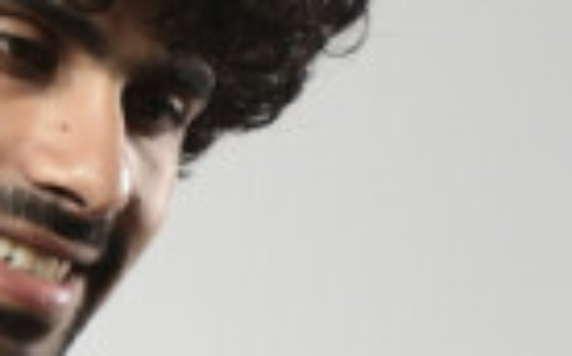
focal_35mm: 426
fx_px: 6635
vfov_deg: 3.0
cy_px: 1196
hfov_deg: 4.9
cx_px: 174
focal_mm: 48
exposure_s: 1/125
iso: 400
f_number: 5
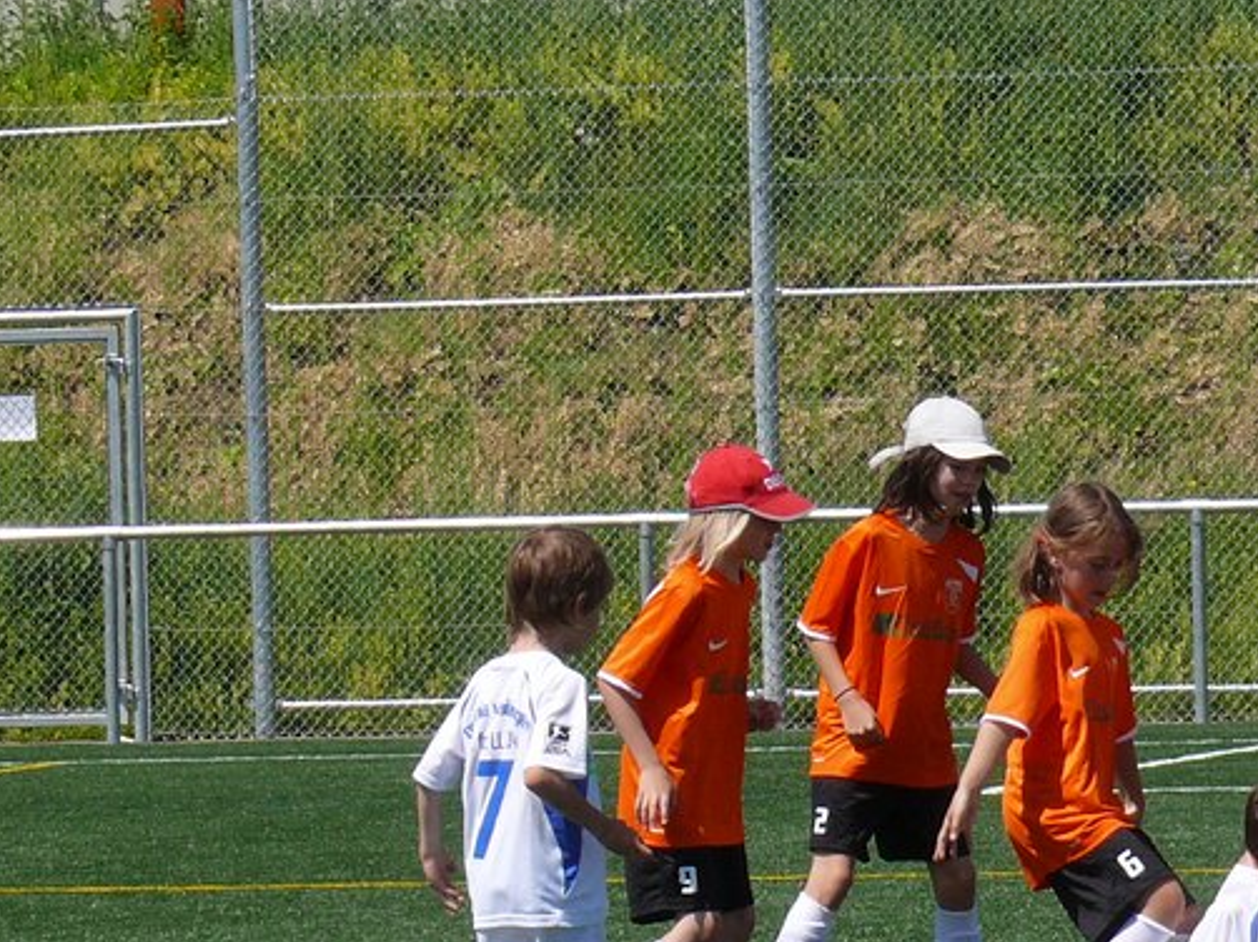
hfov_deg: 7.2
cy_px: 601
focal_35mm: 275
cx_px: 1195
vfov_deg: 5.4
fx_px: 9989
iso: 100
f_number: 6.3
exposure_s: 1/500
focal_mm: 20.5
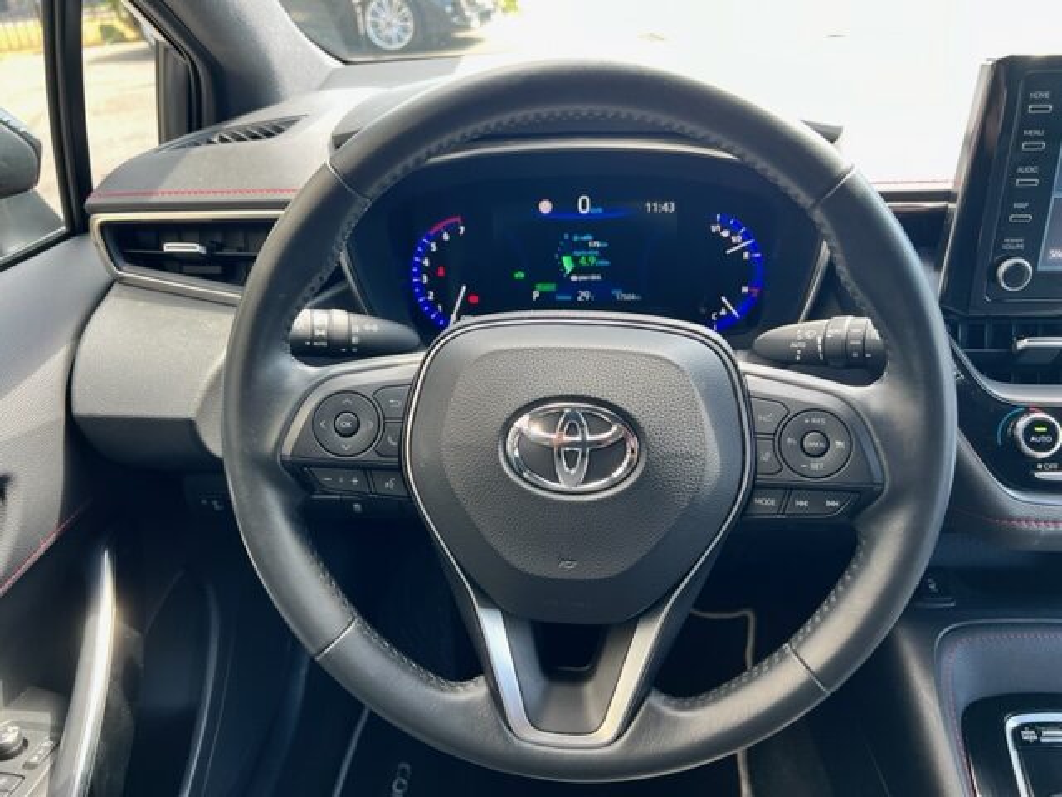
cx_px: 531
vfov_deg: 53.1
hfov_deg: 67.3
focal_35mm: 26
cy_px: 398
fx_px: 798
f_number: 1.5
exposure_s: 1/121
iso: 64
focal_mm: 5.7
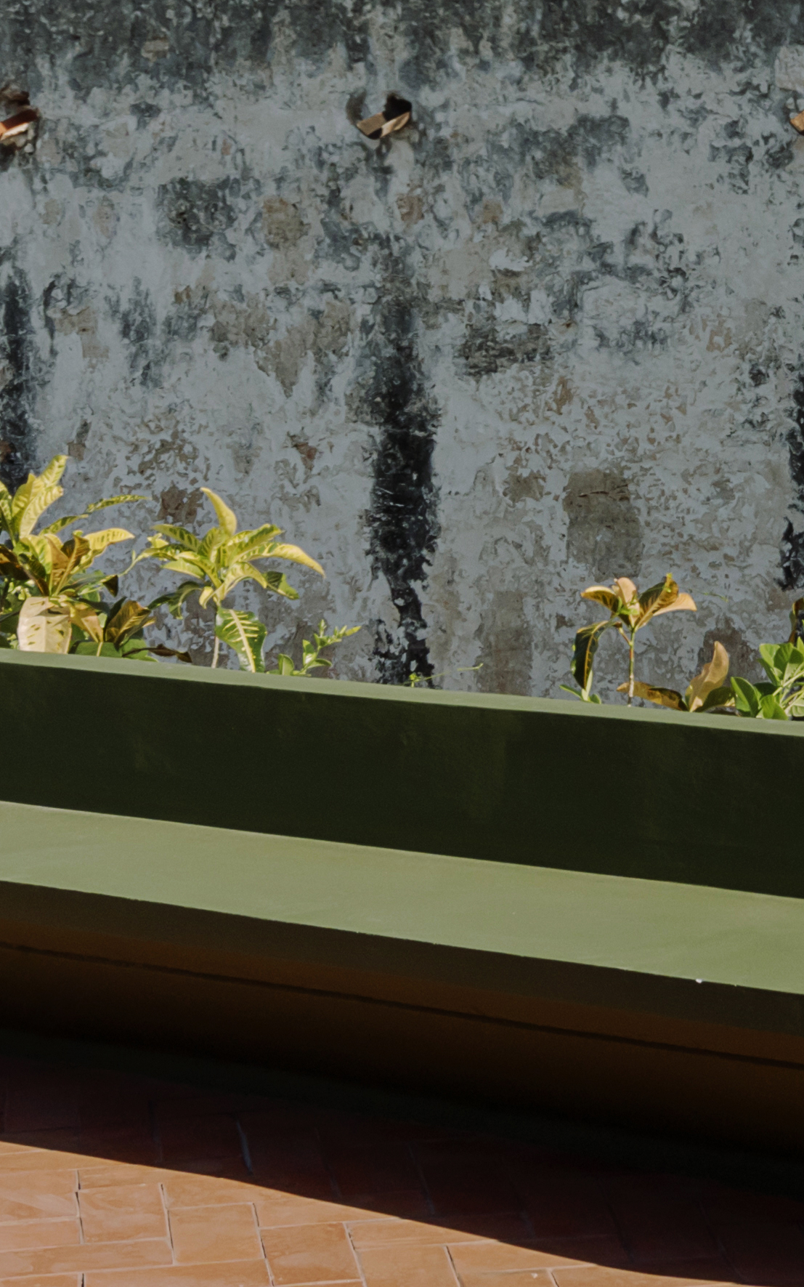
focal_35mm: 93
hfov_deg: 13.7
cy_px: -420
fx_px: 3260
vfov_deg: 20.3
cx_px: 906
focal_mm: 17
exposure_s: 1/400
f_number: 9
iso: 200
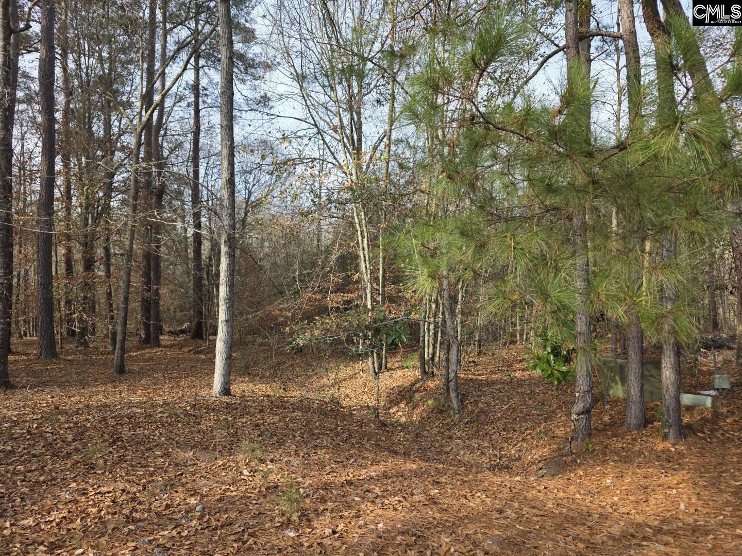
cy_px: 278
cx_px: 371
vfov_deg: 58.9
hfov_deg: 73.9
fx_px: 493
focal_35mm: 23
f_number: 1.7
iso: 80
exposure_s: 1/1601
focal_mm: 6.3
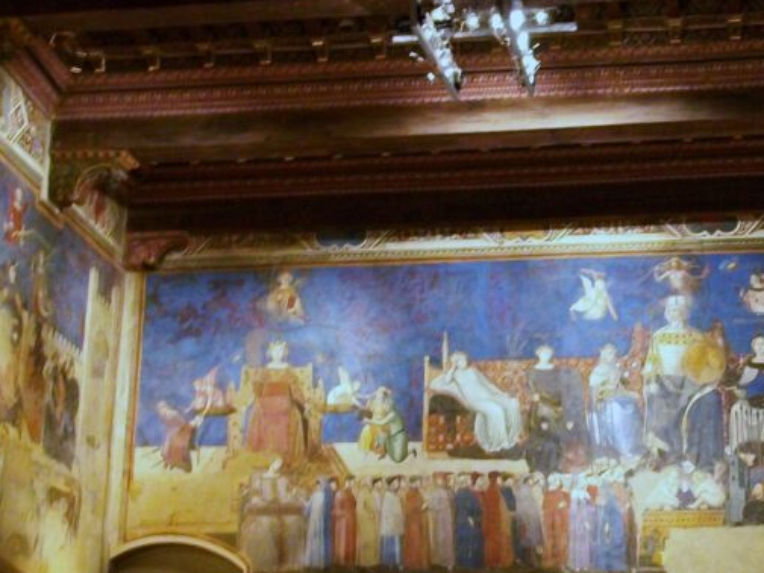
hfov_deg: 29.3
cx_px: 579
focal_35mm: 65
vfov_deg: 22.5
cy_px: 352
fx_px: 1435
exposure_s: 1/8
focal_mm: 5.7
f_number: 2.9
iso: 320
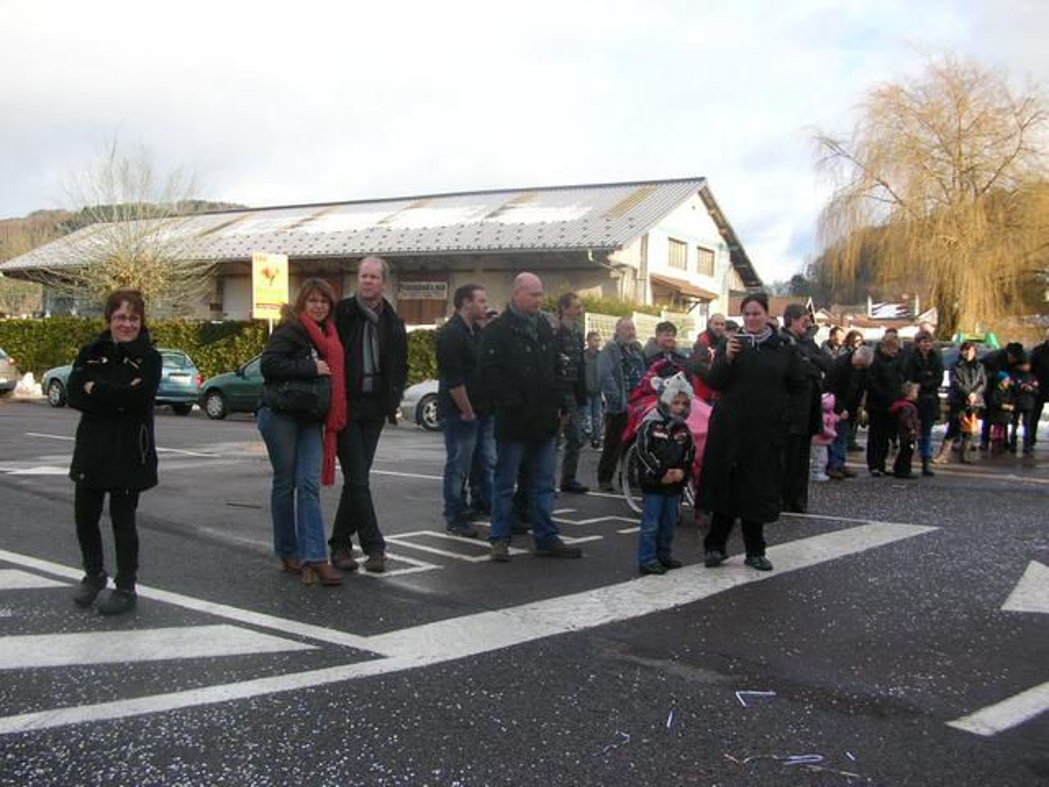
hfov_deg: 52.6
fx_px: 1061
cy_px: 394
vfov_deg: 40.7
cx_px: 524
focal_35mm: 35
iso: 50
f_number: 2.8
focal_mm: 5.8
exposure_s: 1/413
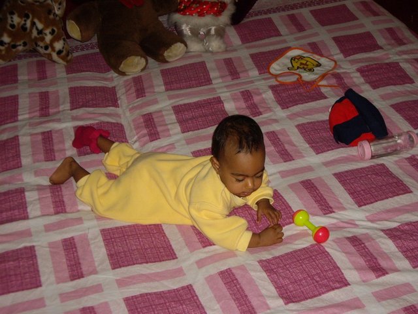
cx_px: 209
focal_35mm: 55
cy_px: 157
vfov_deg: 26.6
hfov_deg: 34.9
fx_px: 664
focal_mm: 9
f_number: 3.3
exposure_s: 1/60
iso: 200
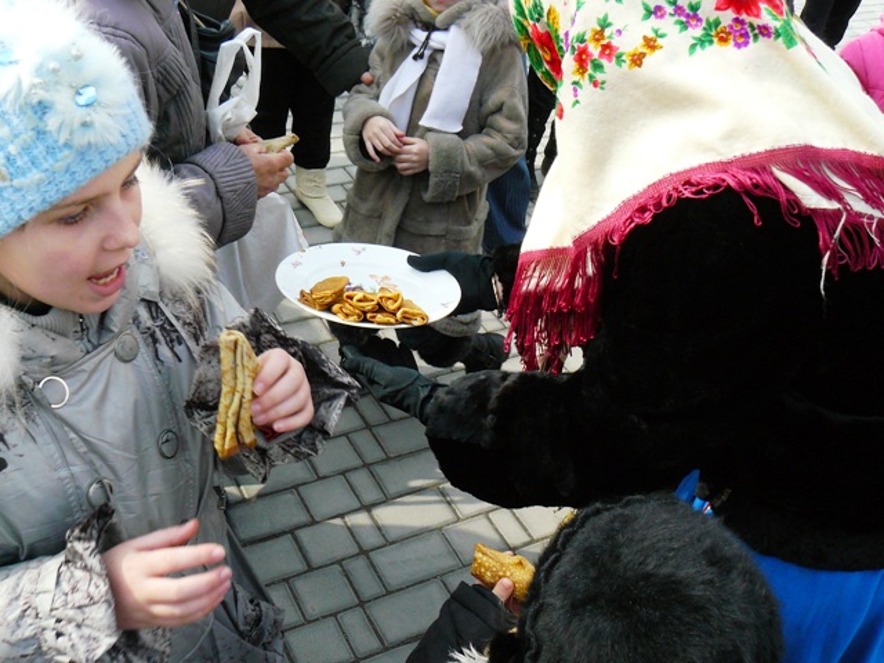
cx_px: 442
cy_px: 332
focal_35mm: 36
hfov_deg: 51.4
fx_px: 919
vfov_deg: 39.7
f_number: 5.6
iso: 200
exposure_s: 1/320
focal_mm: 6
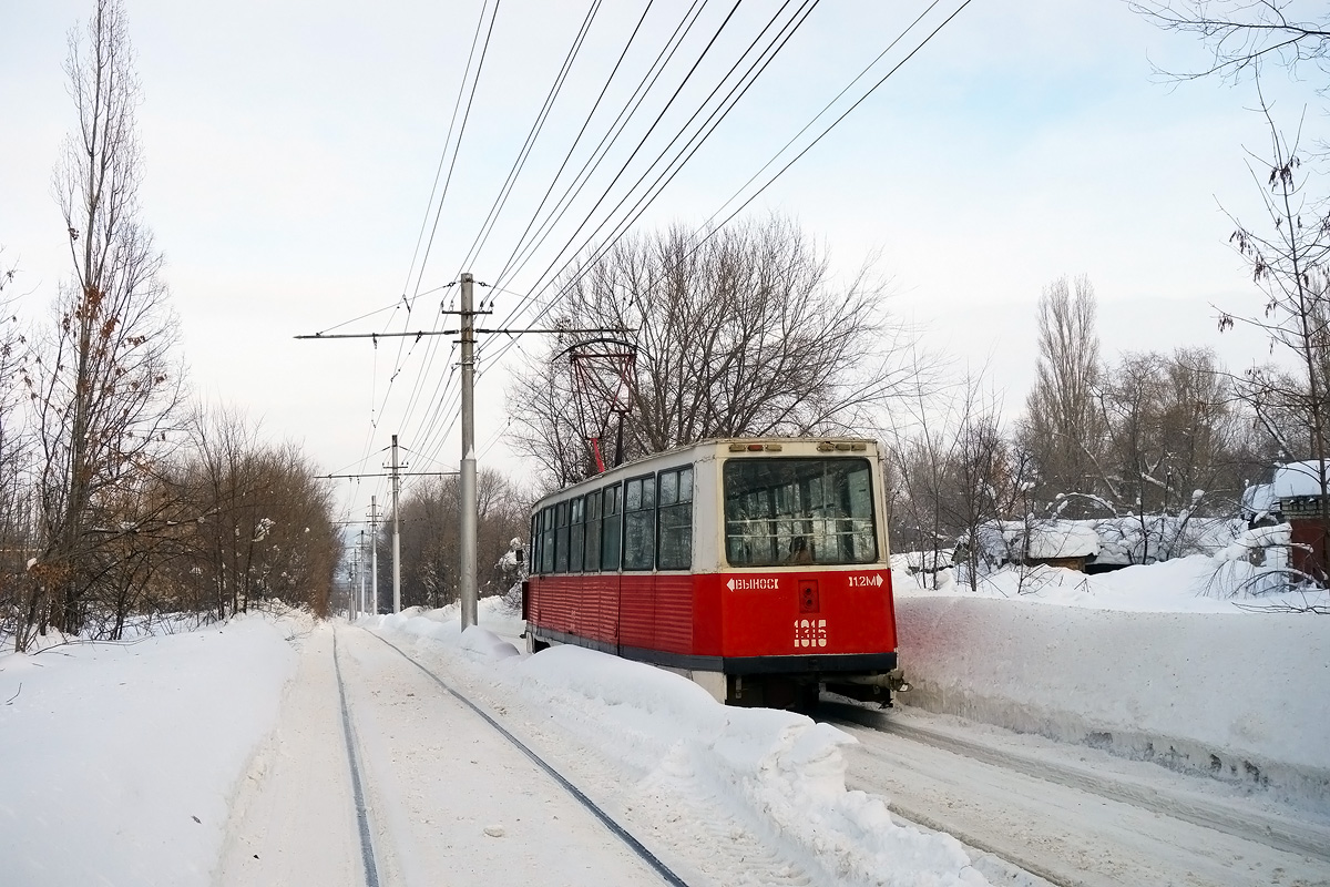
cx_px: 665
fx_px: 1515
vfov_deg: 32.6
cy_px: 444
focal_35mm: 41
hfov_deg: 47.4
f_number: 5.6
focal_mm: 15.28
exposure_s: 1/500
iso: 125
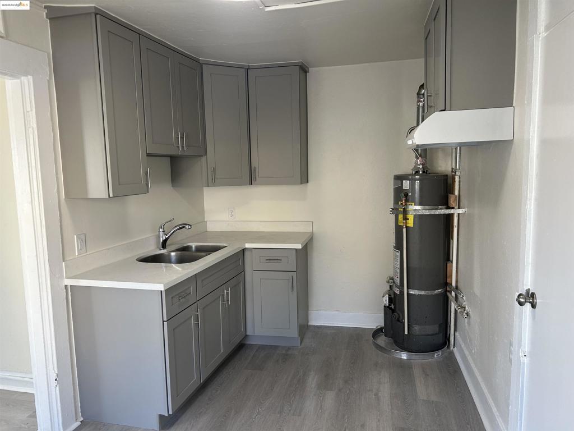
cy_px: 216
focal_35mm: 26
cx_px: 287
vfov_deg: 53.1
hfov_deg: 67.3
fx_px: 431
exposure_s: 1/120
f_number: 1.5
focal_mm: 5.7
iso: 80
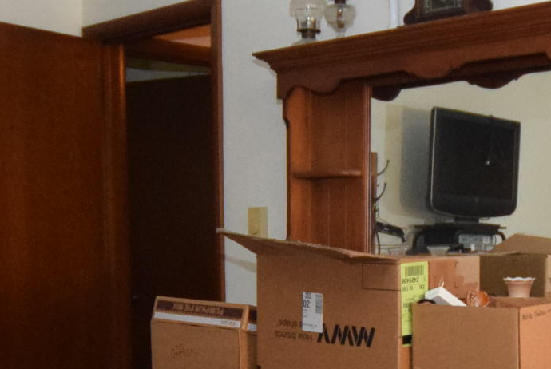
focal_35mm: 65
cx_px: 375
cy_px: 351
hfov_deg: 30.6
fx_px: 996
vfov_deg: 20.4
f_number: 3.5
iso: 2800
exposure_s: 1/60
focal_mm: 10
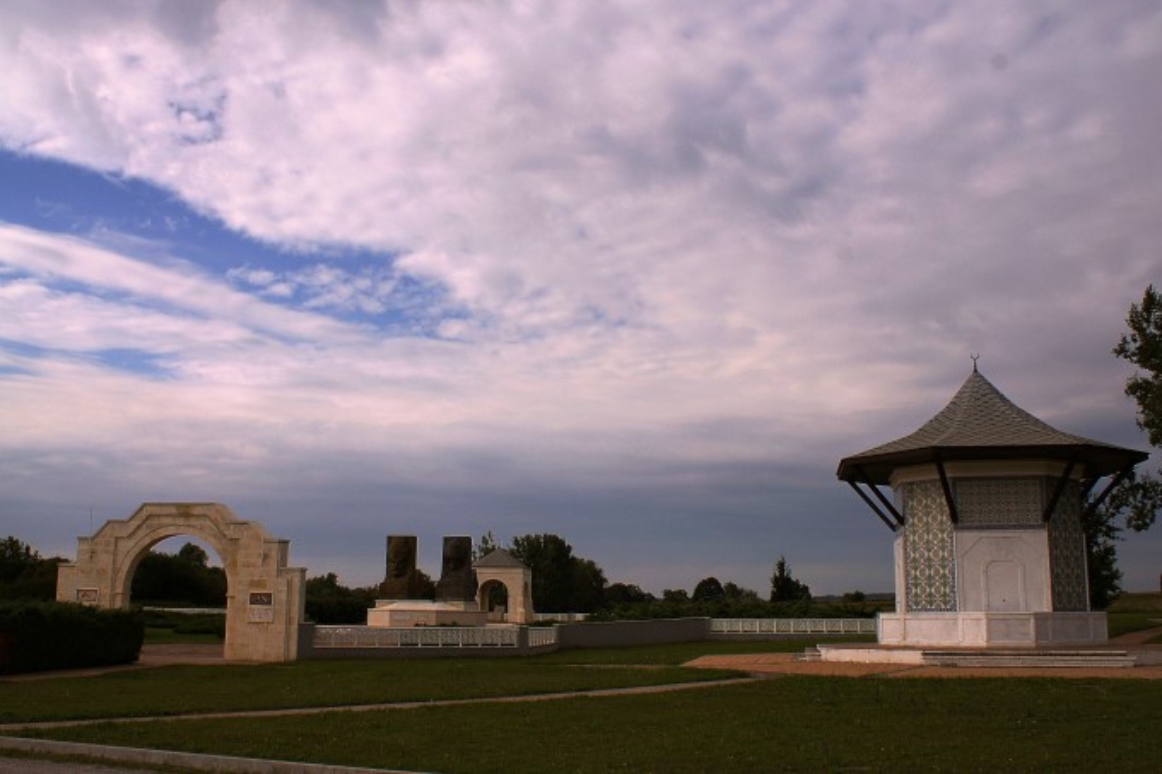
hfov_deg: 57.2
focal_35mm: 33
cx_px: 581
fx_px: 1065
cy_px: 387
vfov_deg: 40.0
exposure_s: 1/640
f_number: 10
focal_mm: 22
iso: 200
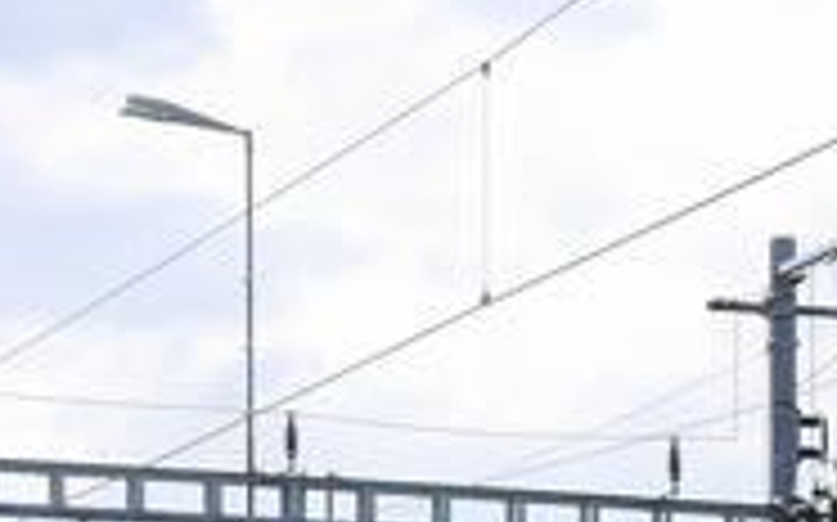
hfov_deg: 7.3
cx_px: 1818
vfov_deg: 4.7
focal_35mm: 273
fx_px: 6224
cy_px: 1354
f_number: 8
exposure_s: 1/320
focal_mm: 20
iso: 160
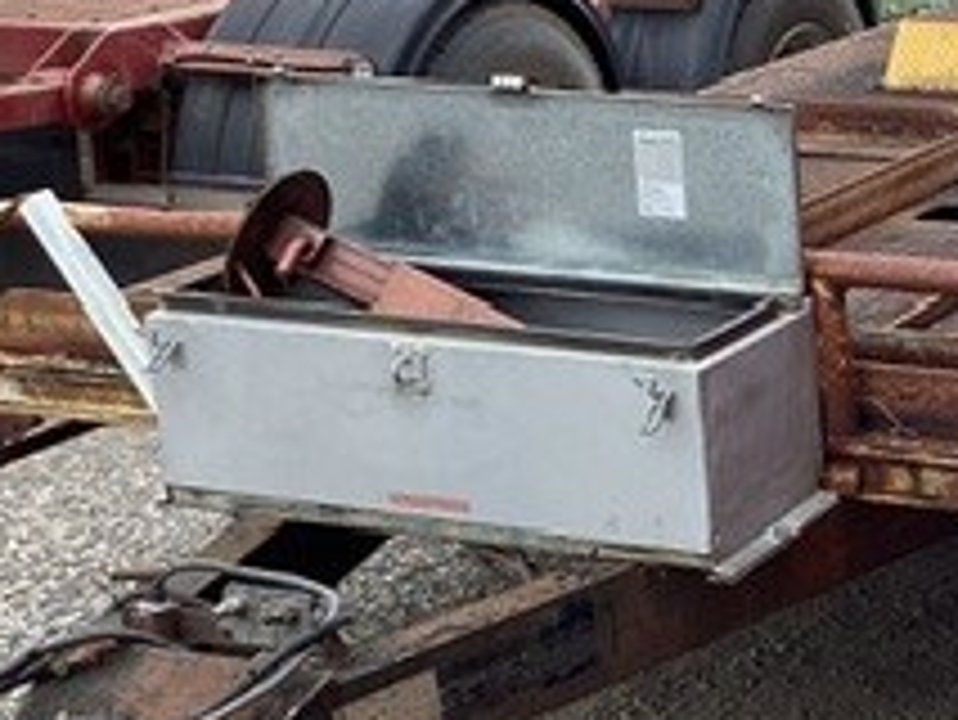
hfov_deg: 20.0
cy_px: 274
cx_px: 1102
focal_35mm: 93
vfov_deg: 15.9
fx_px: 2575
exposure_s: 1/257
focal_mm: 3.3
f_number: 2.4
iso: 25
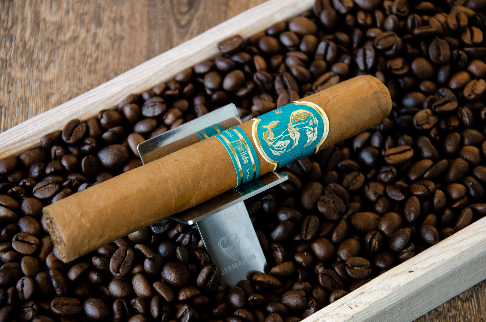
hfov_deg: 18.2
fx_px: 1516
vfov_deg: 12.1
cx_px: 243
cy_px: 161
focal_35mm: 112
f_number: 5.3
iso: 640
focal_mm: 75
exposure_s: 1/50
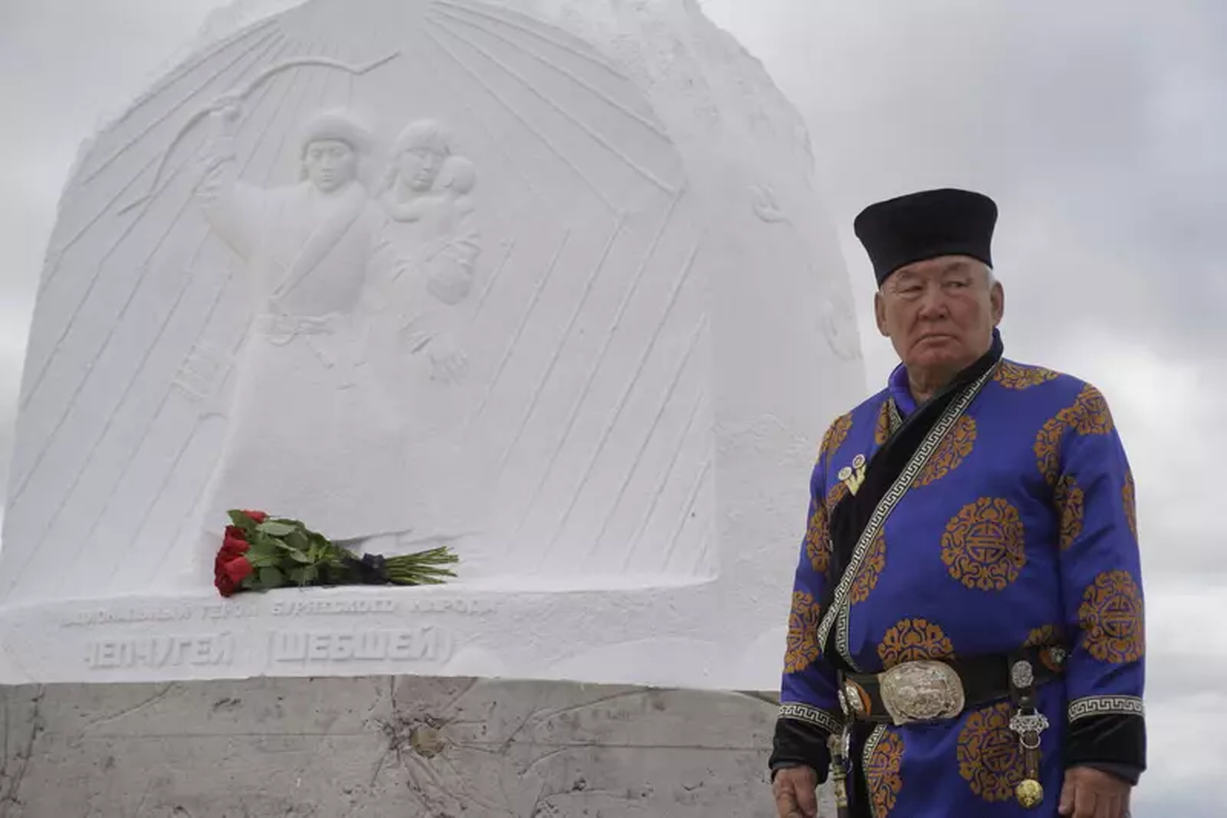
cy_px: 409
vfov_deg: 19.3
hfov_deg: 28.7
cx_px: 614
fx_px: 2402
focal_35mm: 70
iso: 100
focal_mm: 47
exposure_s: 1/500
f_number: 5.6
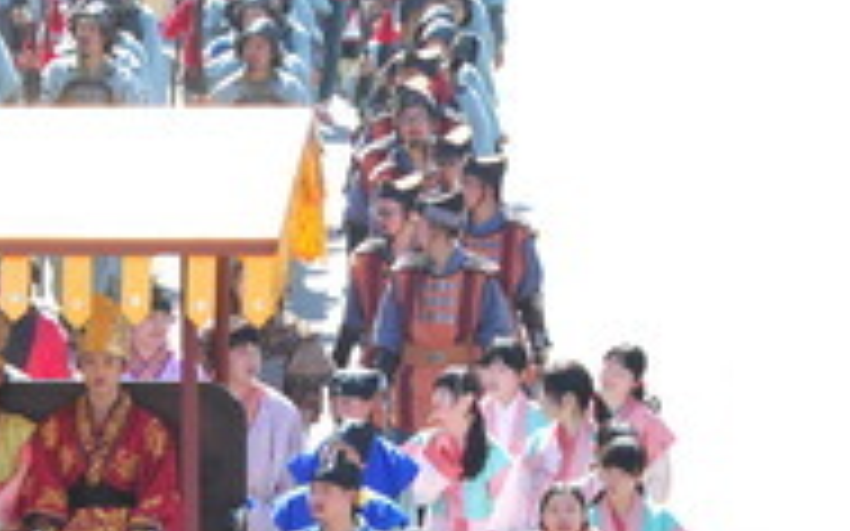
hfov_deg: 3.7
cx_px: -22
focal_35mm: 575
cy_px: 583
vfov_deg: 2.3
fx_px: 13316
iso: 1250
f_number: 10
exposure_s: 1/400
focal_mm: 190
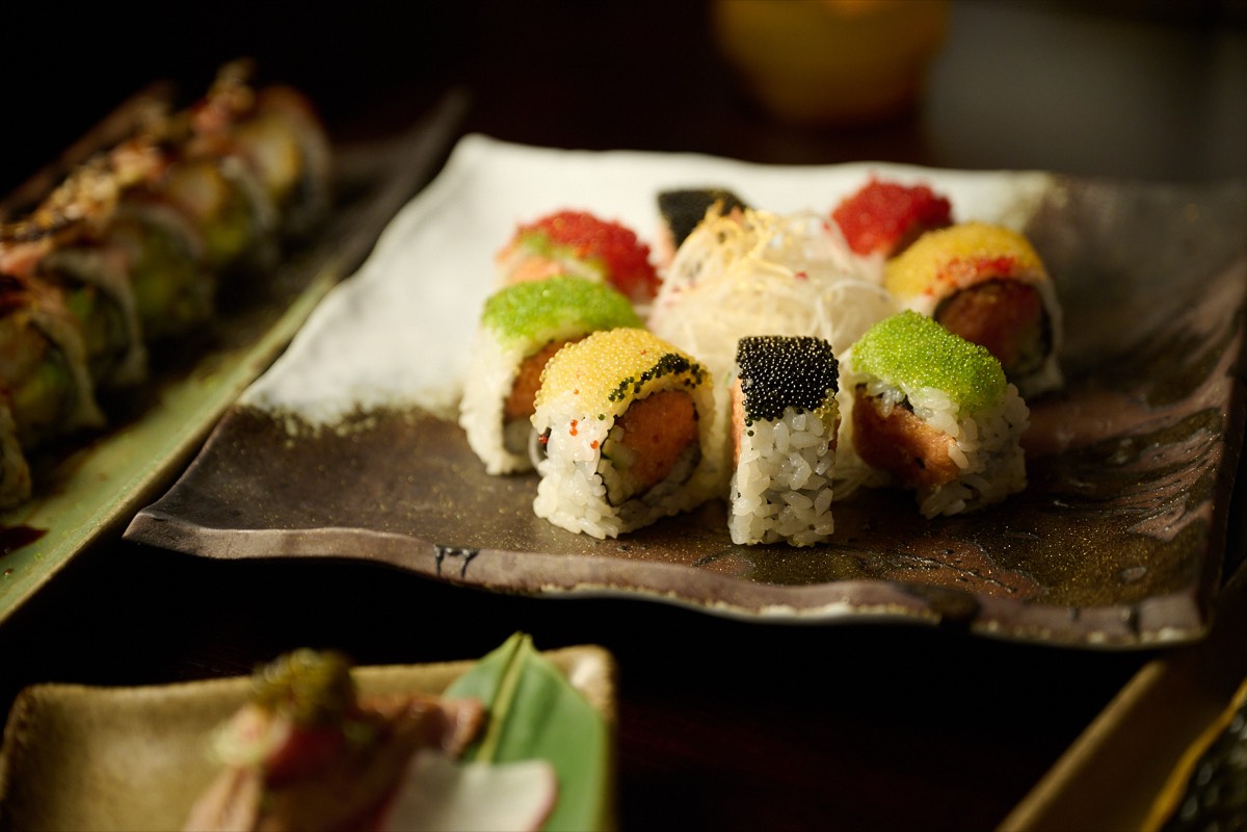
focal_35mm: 70
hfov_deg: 28.8
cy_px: 416
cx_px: 624
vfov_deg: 19.5
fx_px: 2425
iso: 1250
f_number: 2.8
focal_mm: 70
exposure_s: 1/320
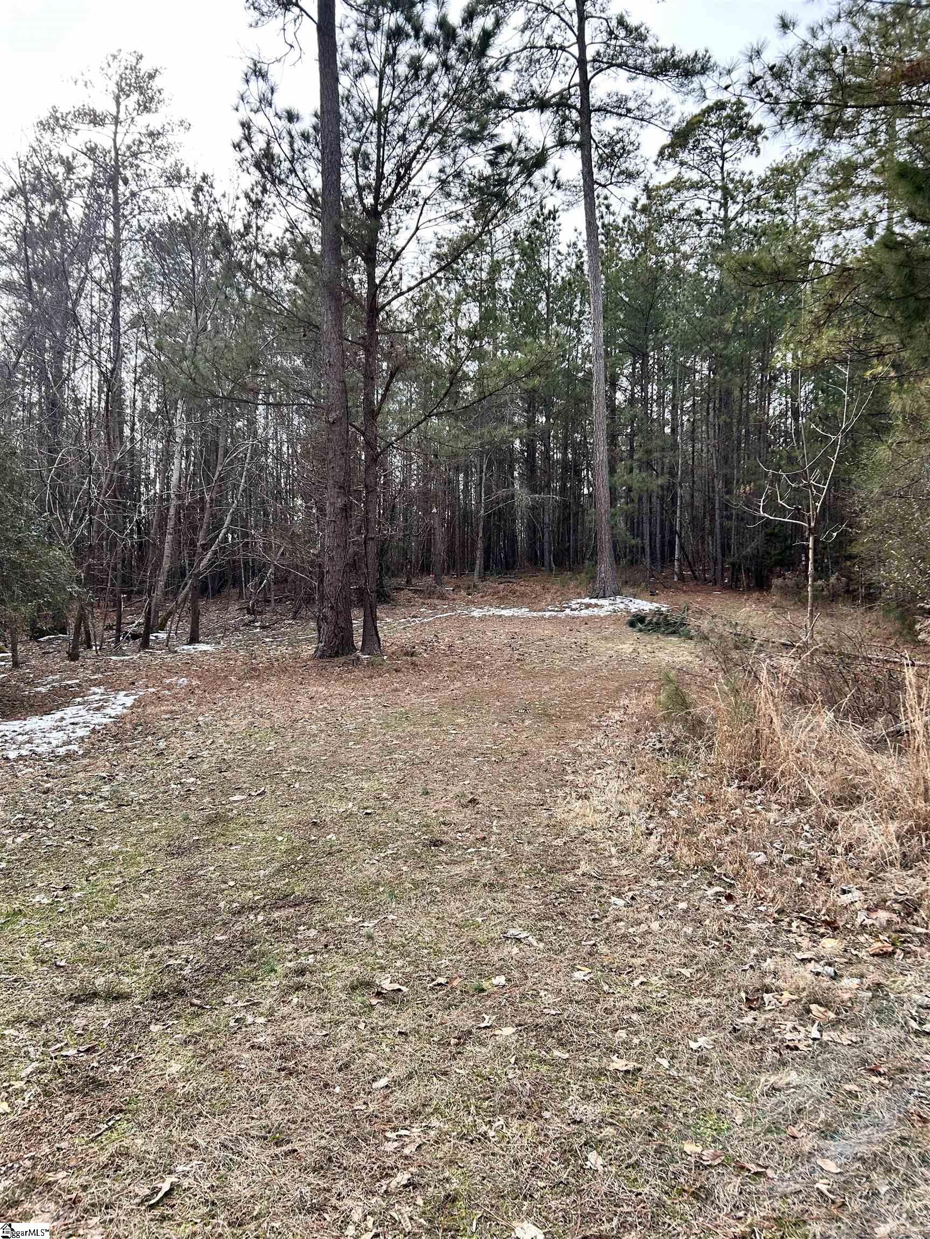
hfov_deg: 53.1
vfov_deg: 67.3
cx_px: 465
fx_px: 931
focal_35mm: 26
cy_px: 620
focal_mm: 5.7
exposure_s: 1/758
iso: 50
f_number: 1.5
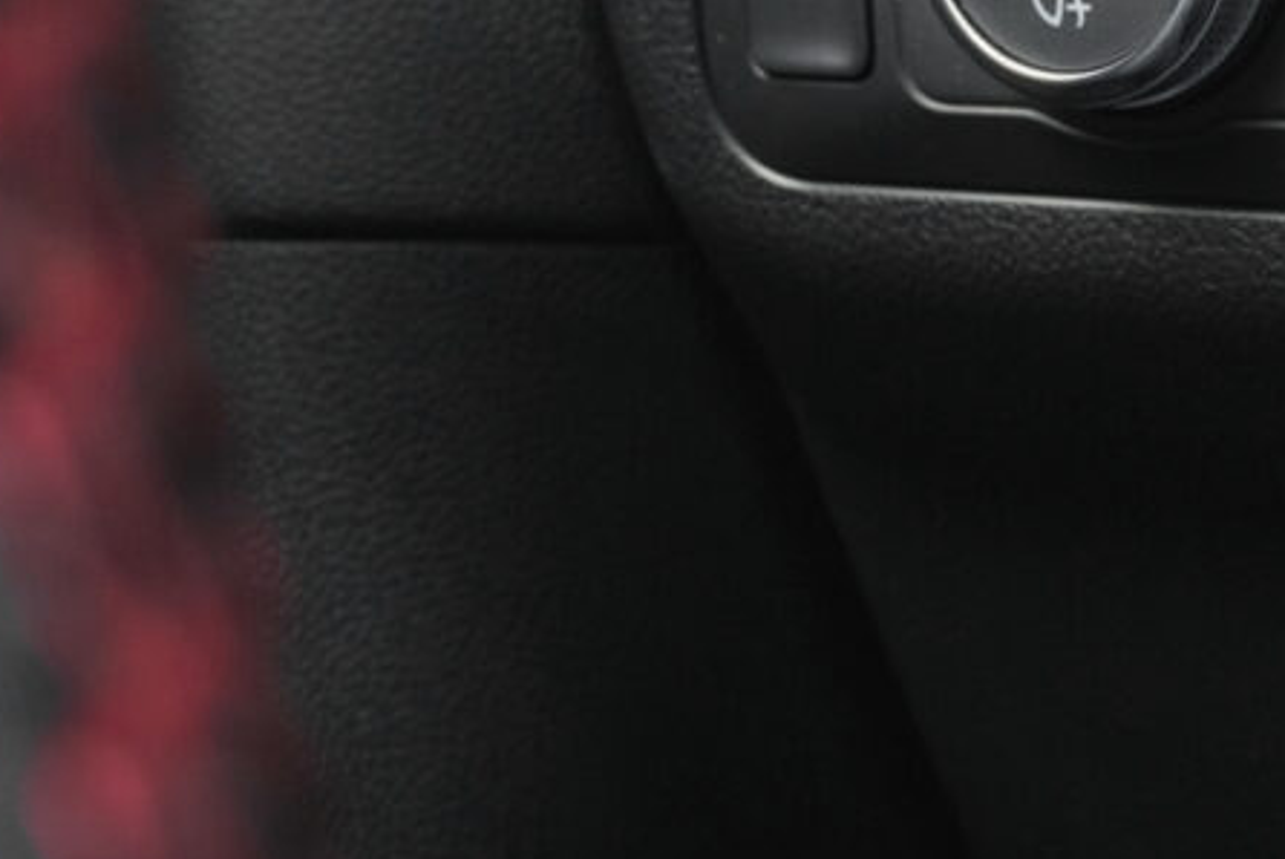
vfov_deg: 13.5
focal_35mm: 101
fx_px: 3607
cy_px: 197
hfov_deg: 19.6
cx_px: 1271
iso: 2000
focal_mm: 29.6
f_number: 9
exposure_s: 1/50
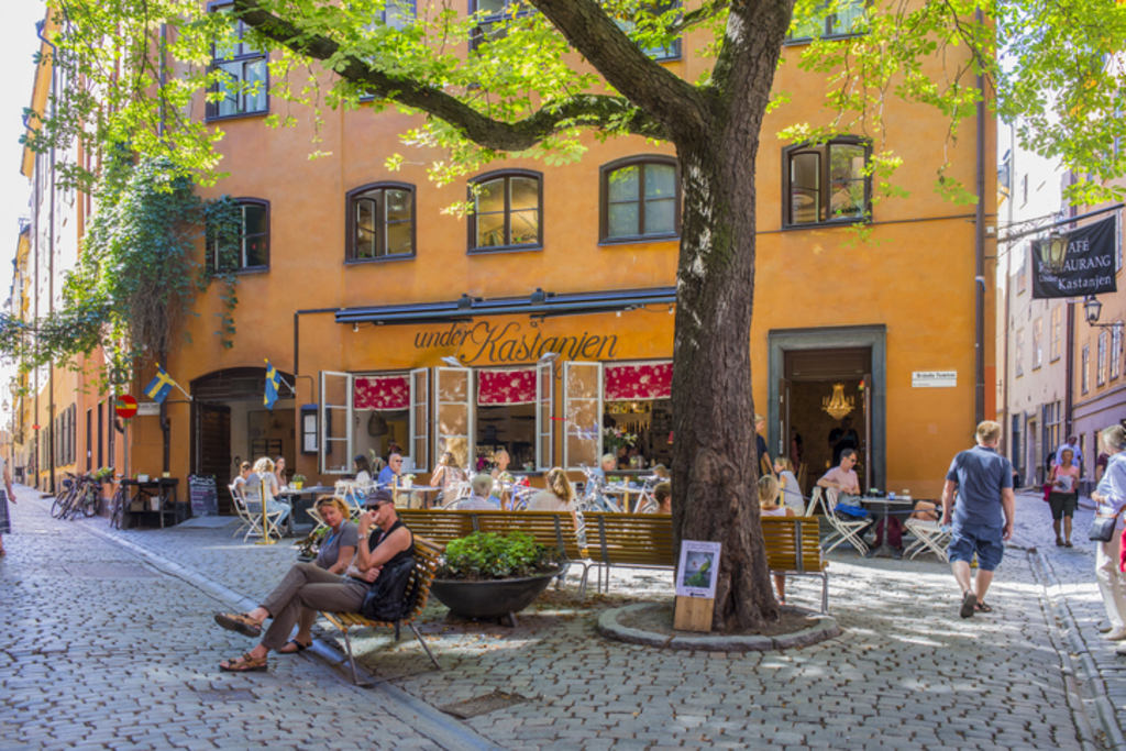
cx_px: 563
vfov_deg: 37.9
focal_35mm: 35
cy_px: 376
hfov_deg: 54.4
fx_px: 1095
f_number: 7.1
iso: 400
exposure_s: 1/60
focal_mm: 35
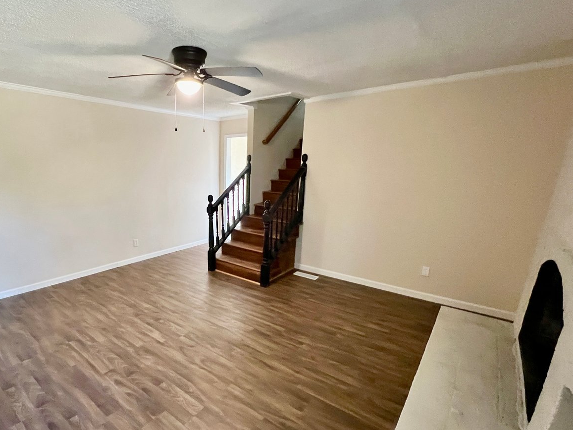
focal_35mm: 17
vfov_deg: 74.3
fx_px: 281
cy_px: 247
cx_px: 218
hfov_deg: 89.4
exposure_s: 1/60
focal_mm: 1.57
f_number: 1.8
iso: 800
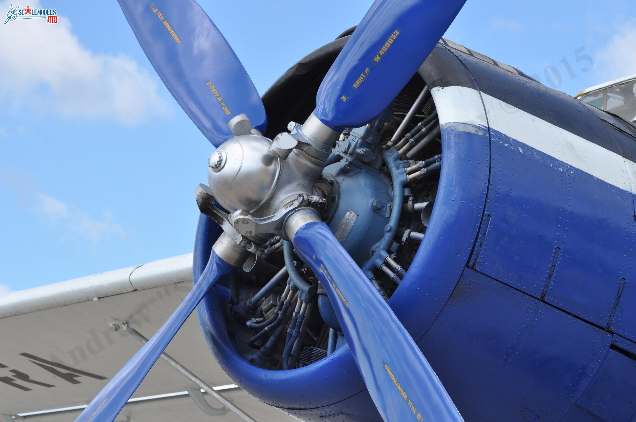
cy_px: 211
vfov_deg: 13.0
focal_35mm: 105
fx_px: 1853
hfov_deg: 19.5
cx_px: 318
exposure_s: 1/250
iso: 200
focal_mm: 70
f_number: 8
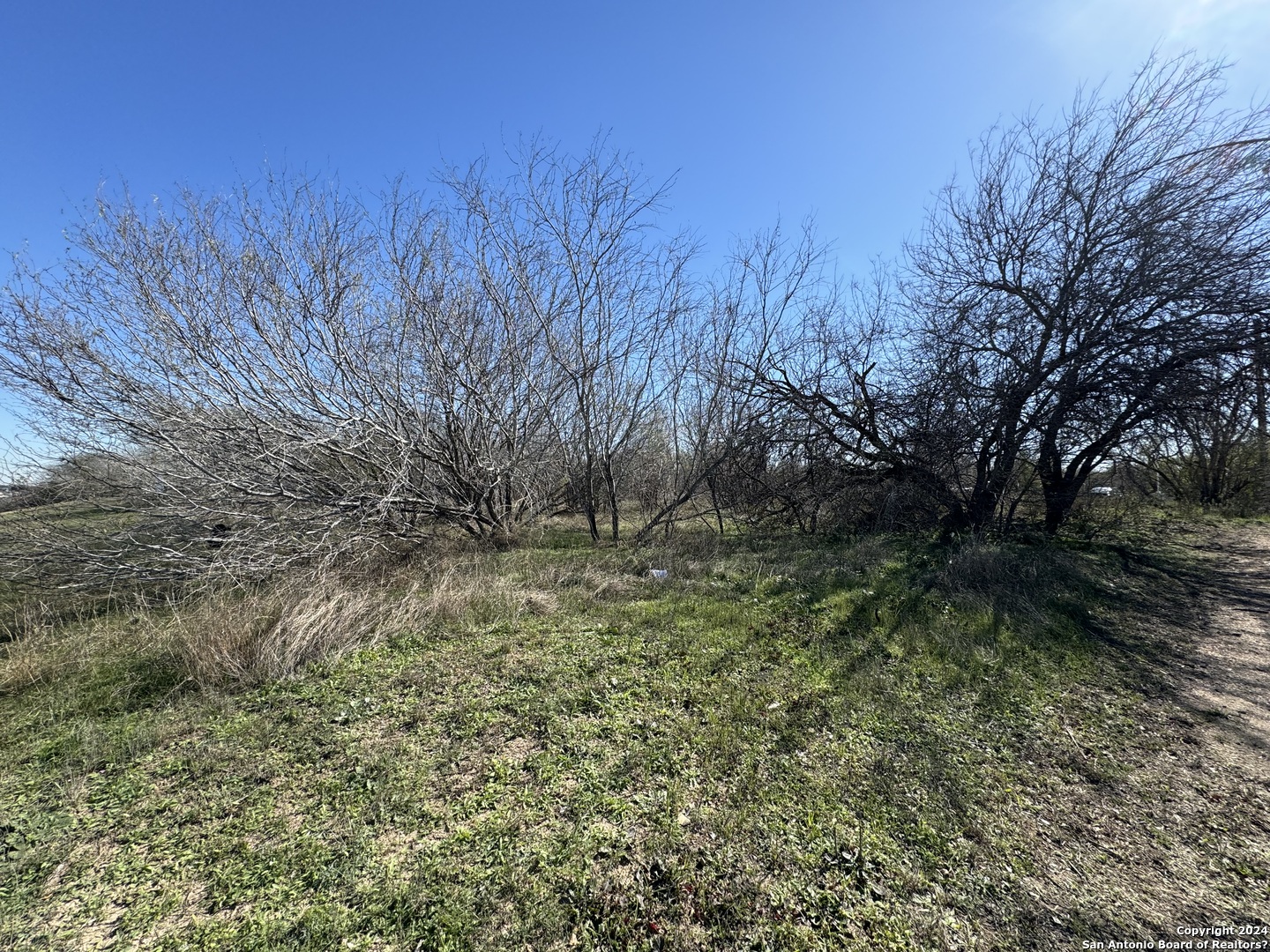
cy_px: 476
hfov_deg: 102.1
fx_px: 514
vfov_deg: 85.7
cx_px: 635
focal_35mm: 14
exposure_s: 1/1143
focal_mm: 2.22
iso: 40
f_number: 2.2
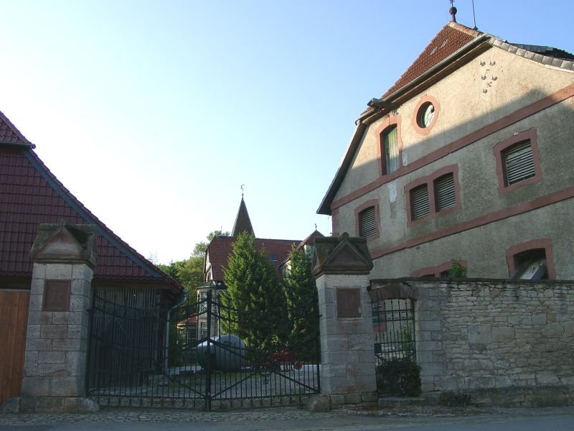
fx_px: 564
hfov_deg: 54.0
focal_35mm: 34
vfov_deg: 41.8
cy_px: 216
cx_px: 287
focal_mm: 7.13
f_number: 4
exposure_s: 1/328
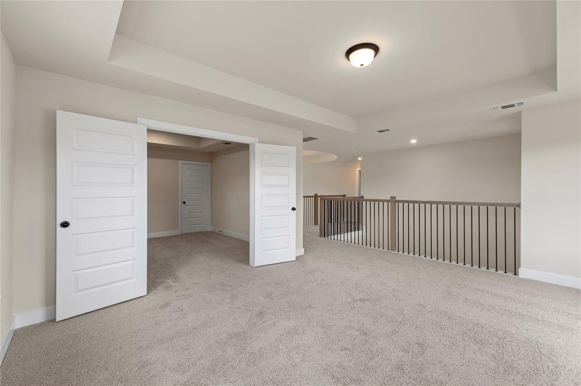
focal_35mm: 14
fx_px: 226
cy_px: 193
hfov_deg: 104.3
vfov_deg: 81.1
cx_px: 290
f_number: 8
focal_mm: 14
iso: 100
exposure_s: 1/3
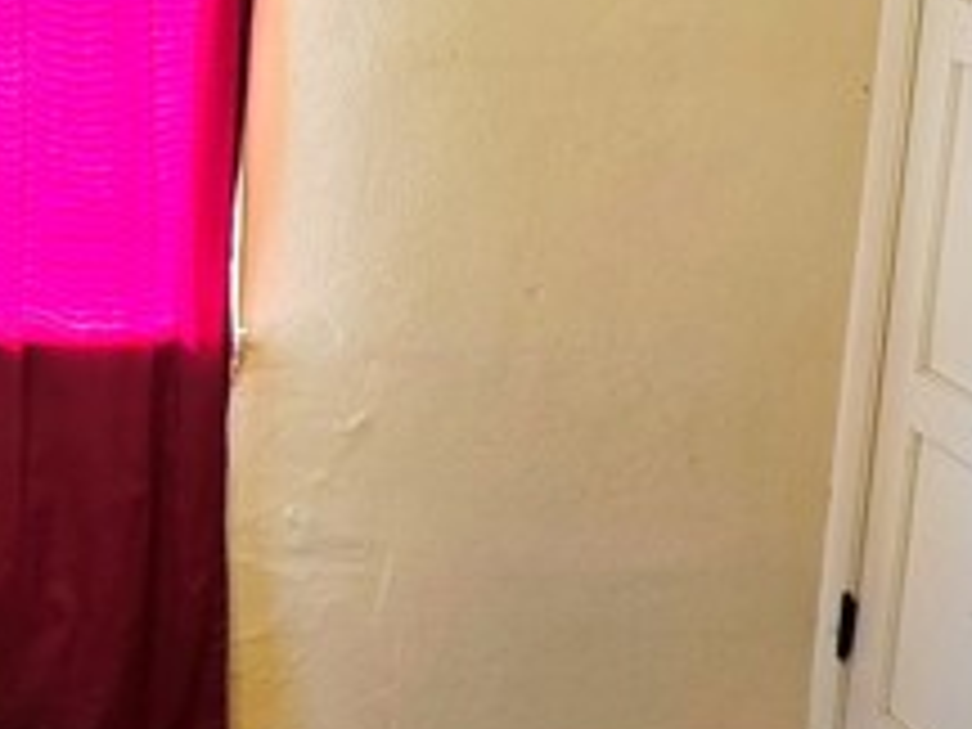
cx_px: -32
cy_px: 216
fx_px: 1909
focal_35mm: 68
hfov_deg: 26.8
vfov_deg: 21.5
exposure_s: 1/120
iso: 100
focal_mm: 6.3
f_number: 1.7
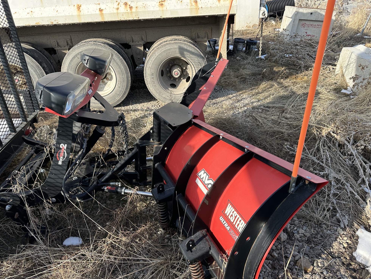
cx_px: 182
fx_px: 268
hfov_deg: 69.4
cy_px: 138
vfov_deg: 54.9
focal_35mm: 25
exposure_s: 1/1198
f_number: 1.78
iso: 80
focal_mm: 6.86
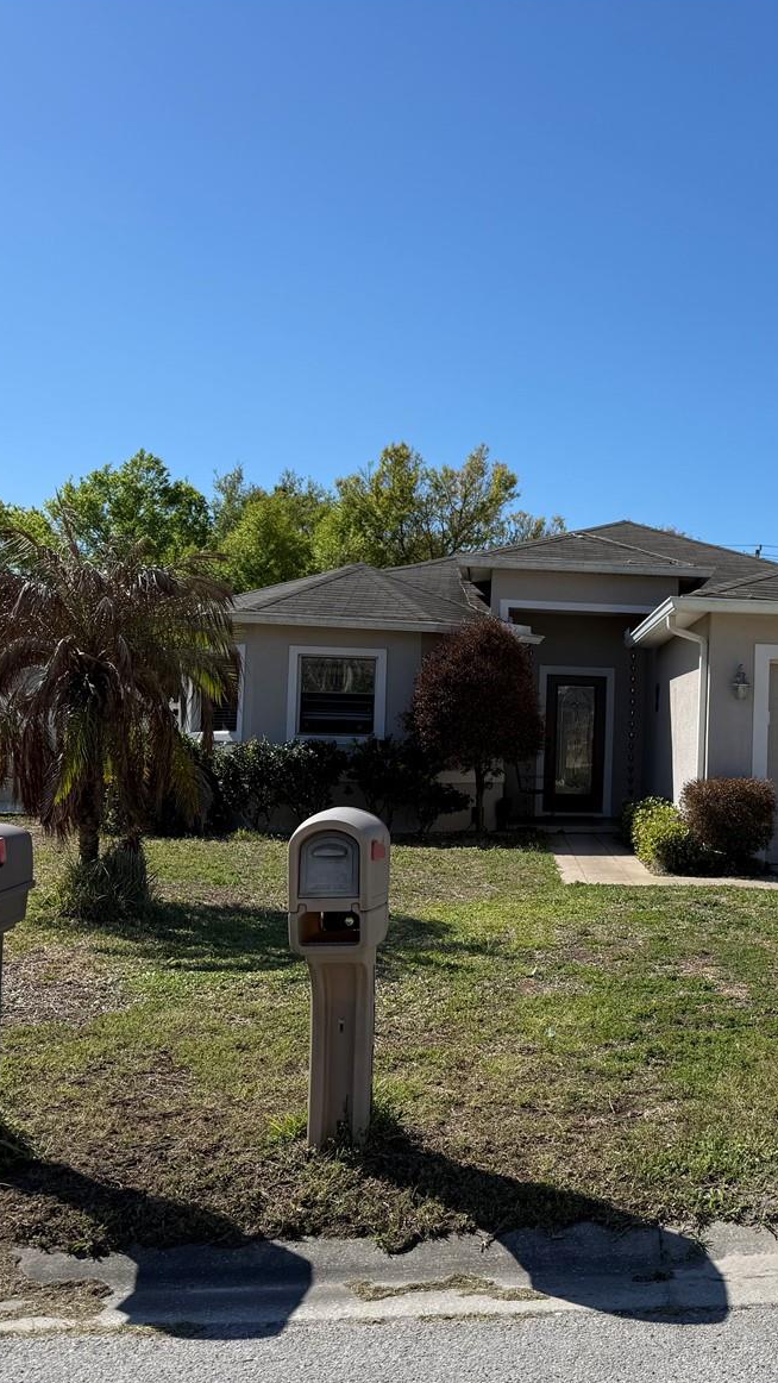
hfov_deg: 31.3
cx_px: 708
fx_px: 1320
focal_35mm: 36
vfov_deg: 55.3
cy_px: 702
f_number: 1.78
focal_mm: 6.76
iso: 80
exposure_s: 1/4975
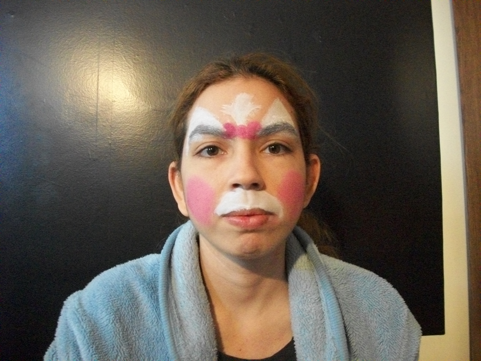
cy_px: 180
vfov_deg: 44.2
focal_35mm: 32
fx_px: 445
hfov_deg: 56.8
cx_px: 240
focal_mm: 5.7
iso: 800
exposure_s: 1/8
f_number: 2.9
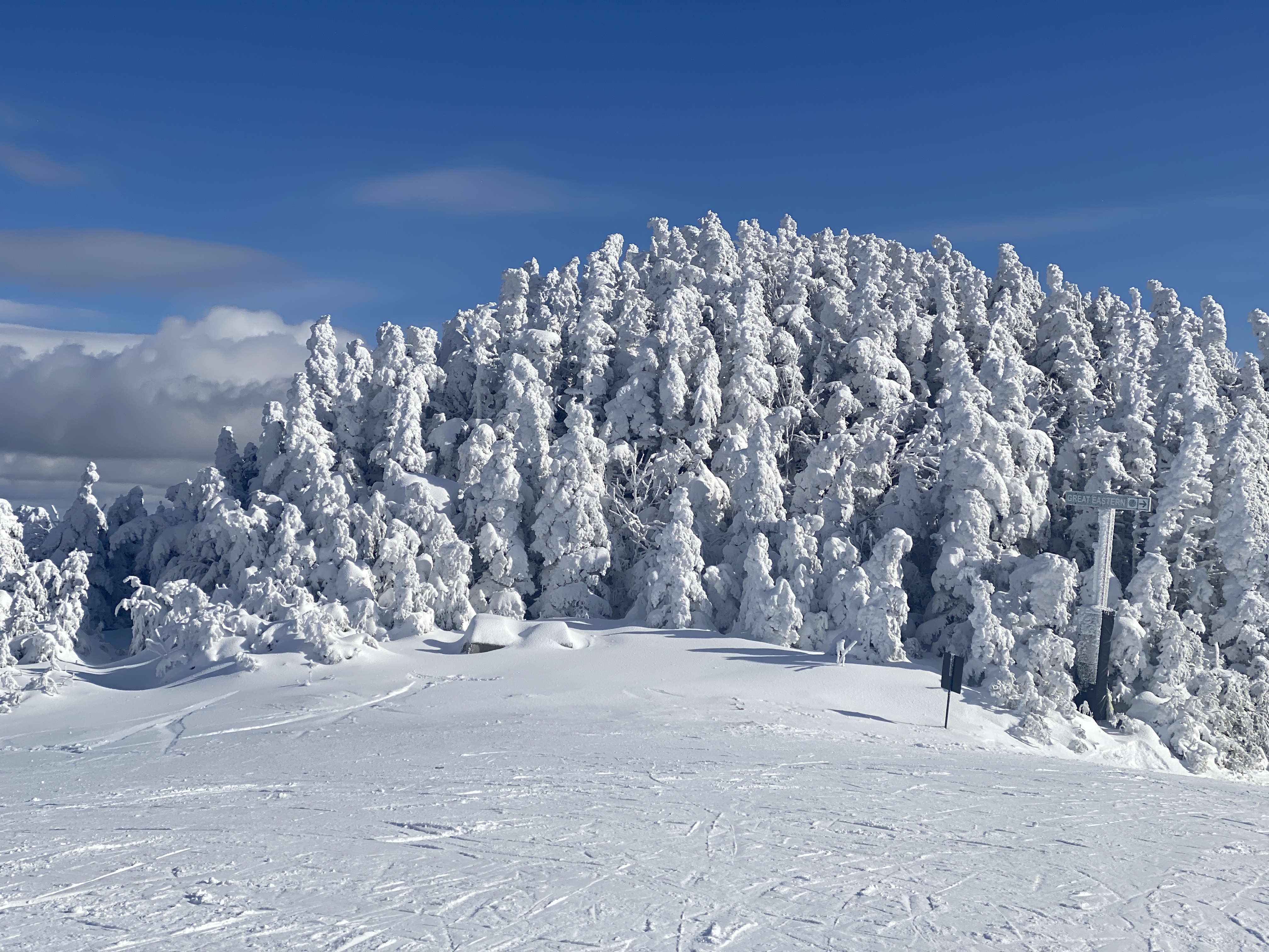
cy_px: 476
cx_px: 634
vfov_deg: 28.0
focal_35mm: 52
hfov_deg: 36.8
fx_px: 1906
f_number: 2
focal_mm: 6
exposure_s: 1/5319
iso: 25
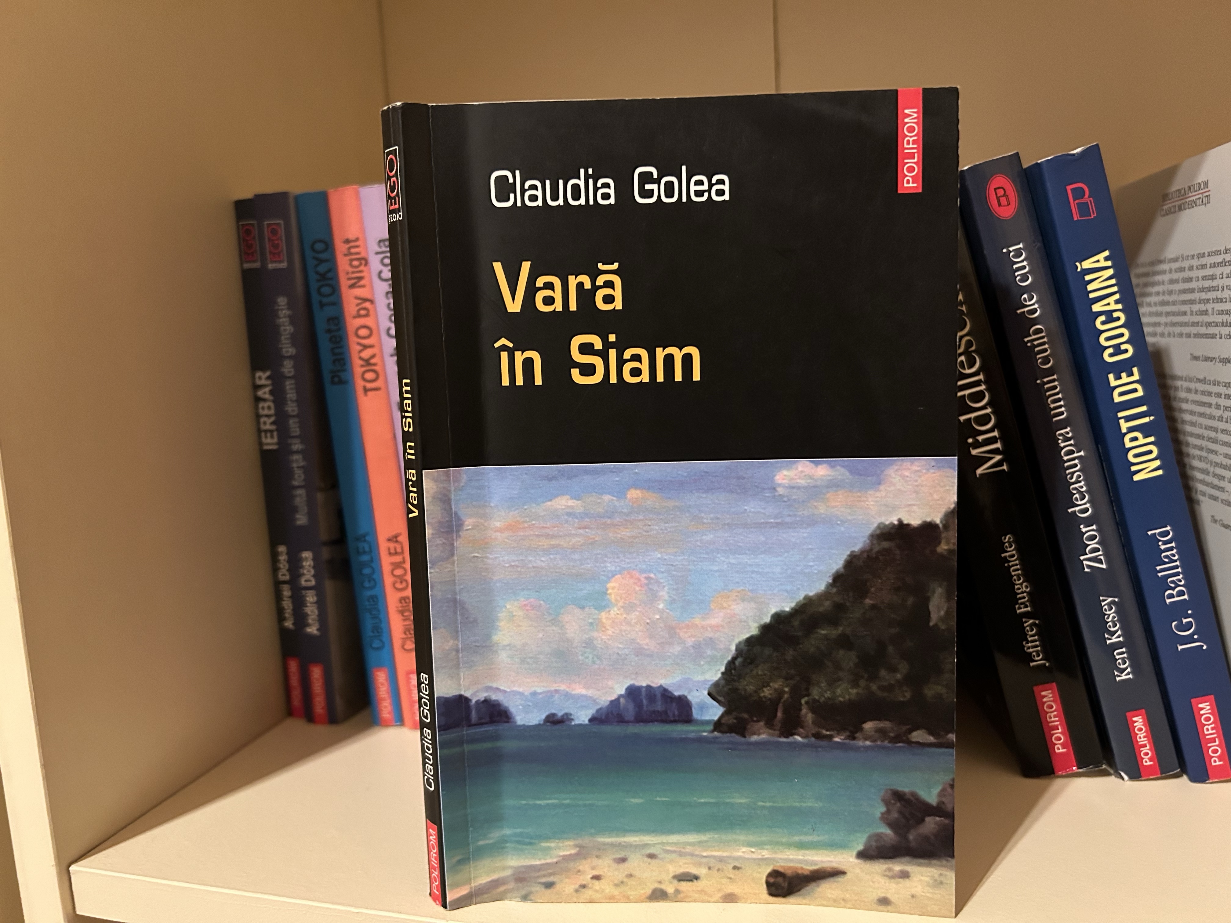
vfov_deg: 53.1
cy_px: 462
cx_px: 616
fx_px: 925
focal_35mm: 26
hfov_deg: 67.3
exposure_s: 1/33
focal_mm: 5.7
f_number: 1.5
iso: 640
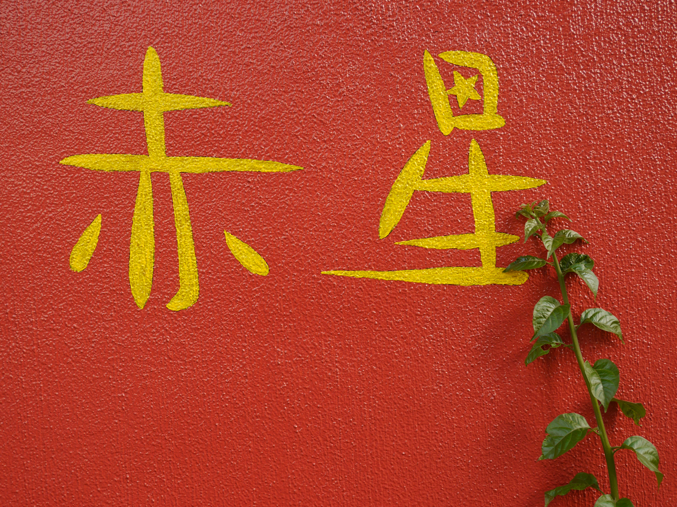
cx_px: 338
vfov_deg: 36.0
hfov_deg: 46.8
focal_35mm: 40
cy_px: 254
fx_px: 782
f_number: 6.3
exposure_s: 1/60
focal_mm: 20
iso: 200
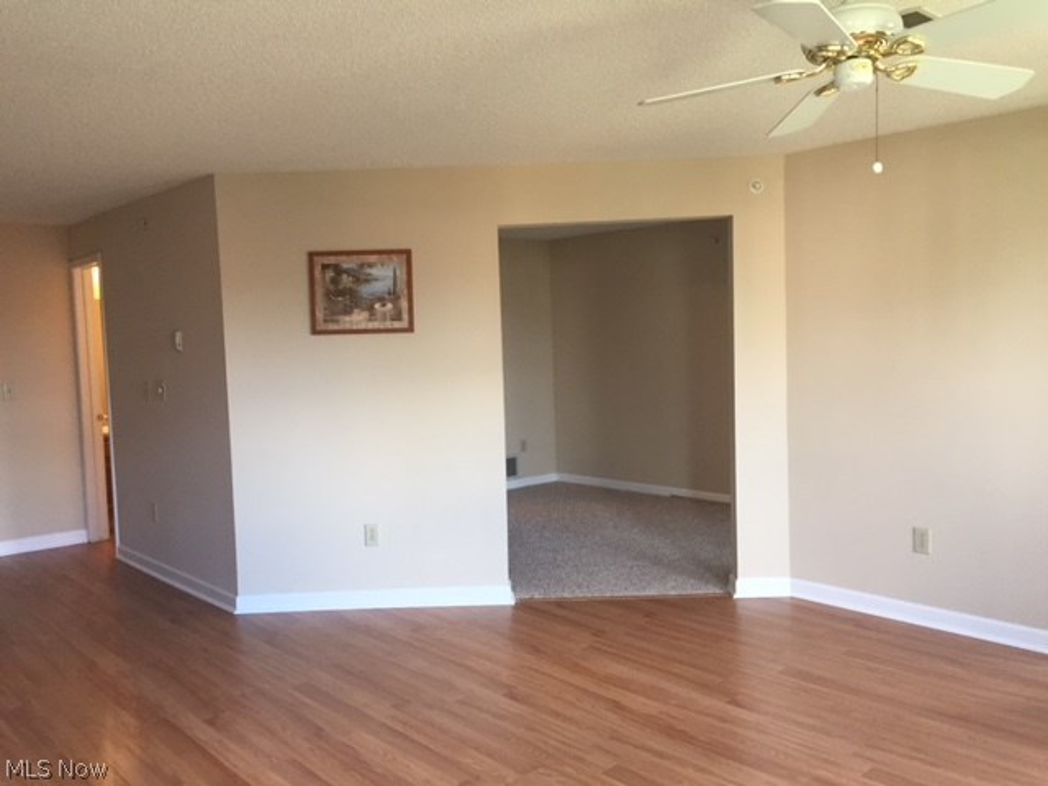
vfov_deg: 48.2
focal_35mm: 29
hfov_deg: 61.7
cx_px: 524
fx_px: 878
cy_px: 393
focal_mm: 4.15
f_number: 2.2
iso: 50
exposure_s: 1/30
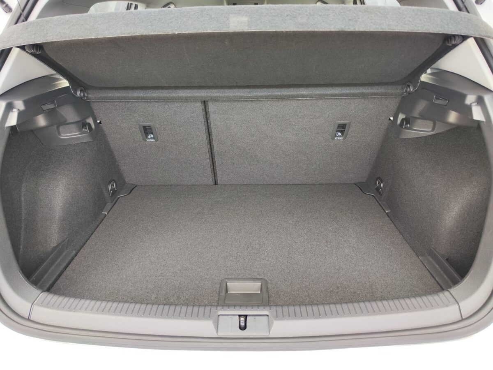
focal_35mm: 23
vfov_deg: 58.9
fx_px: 328
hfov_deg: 73.9
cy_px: 185
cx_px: 246
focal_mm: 7.01
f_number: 1.69
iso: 78
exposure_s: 1/100
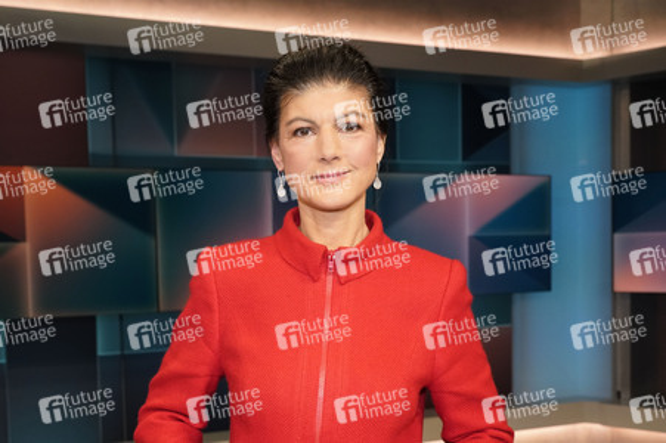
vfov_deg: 38.8
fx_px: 629
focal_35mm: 34
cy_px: 222
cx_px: 333
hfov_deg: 55.8
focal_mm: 34
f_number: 5.6
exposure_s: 1/125
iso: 2000
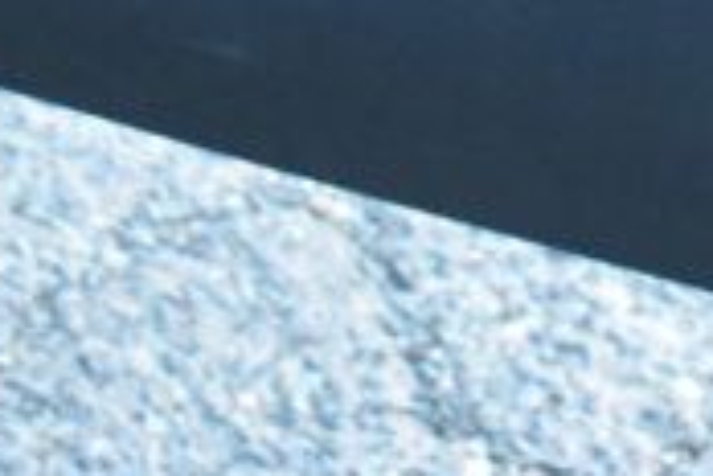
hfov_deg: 8.0
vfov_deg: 5.1
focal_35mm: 256
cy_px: -866
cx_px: 856
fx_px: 5069
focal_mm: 29
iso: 1600
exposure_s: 1/5
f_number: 4.2
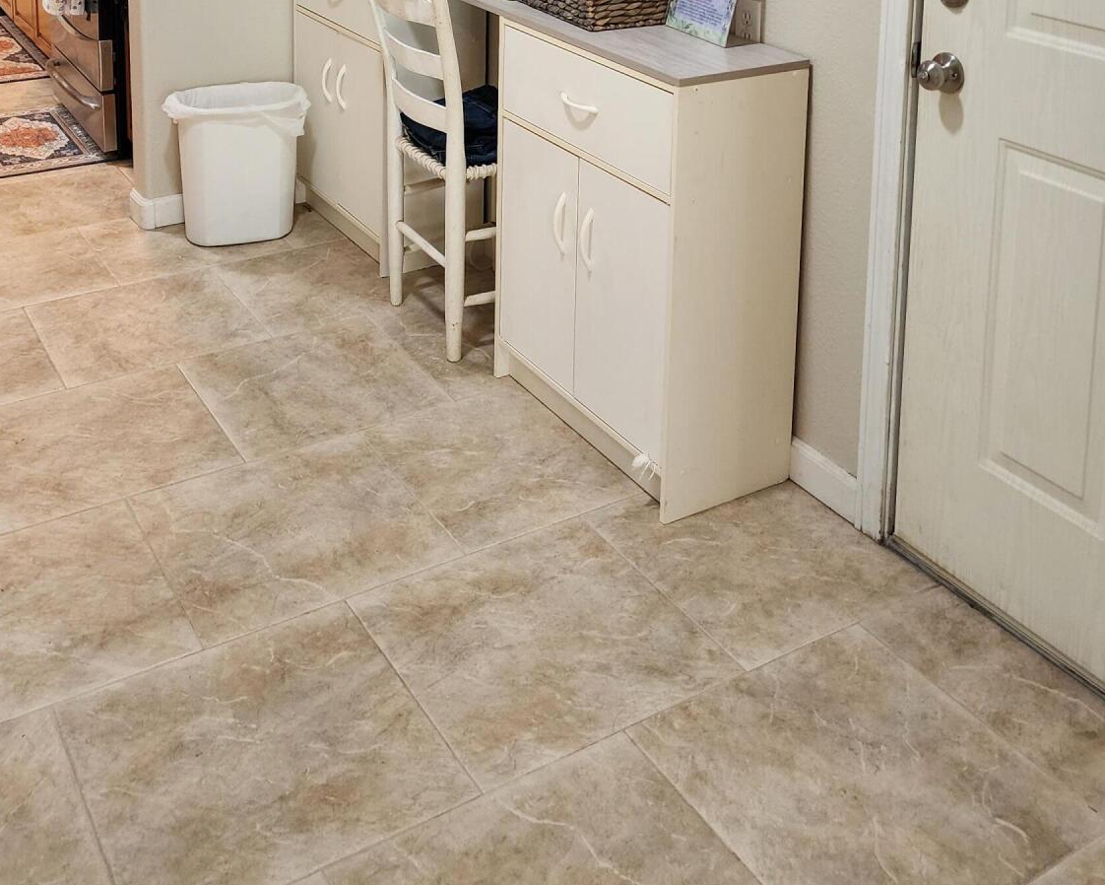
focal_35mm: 40
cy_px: -70
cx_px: 514
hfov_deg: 45.8
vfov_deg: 33.0
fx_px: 1308
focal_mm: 6.4
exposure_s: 1/120
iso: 500
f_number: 1.8
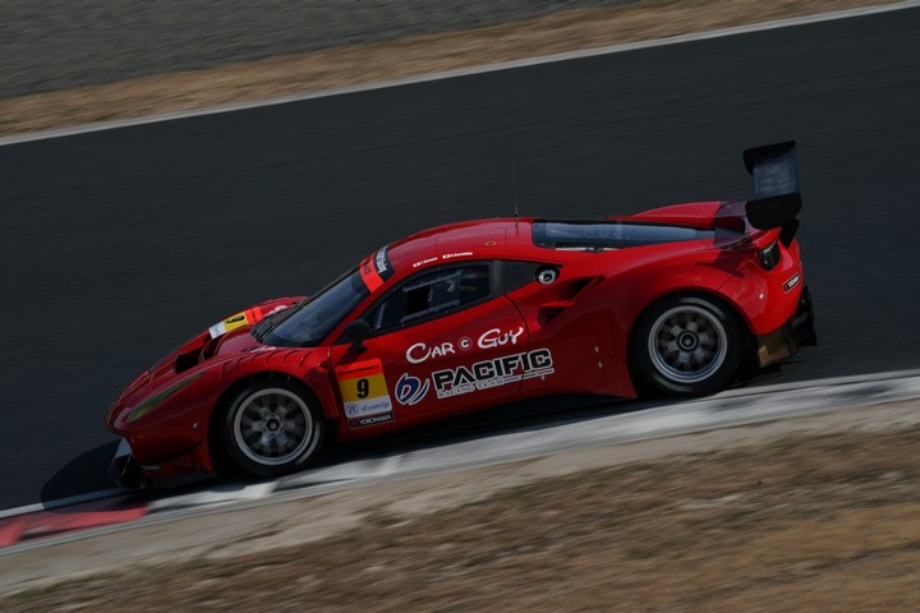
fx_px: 6337
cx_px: 460
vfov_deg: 5.5
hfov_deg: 8.3
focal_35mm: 248
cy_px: 306
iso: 200
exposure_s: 1/250
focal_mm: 248
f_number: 20
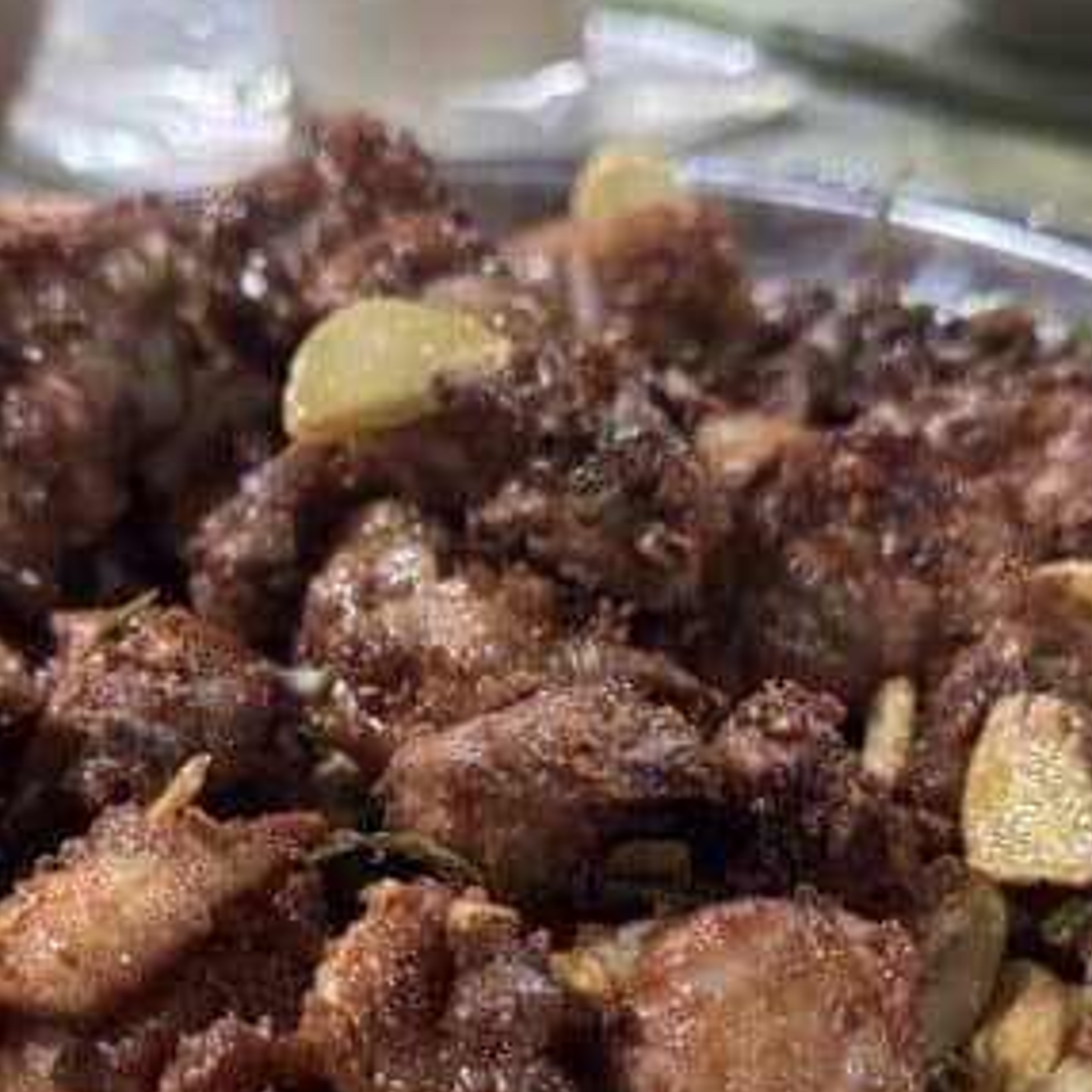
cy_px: 767
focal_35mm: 57
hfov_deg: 30.0
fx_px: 2034
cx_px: 481
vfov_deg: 29.7
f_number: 1.78
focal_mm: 6.76
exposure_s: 1/50
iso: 640
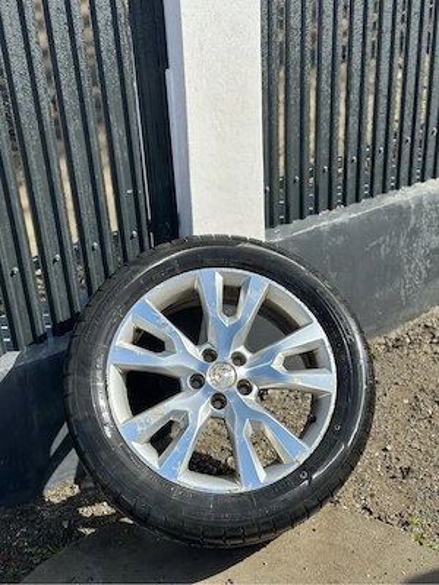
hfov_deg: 30.3
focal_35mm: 48
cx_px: 220
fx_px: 812
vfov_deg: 39.7
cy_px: 292
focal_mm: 6.86
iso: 80
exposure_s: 1/3731
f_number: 1.78
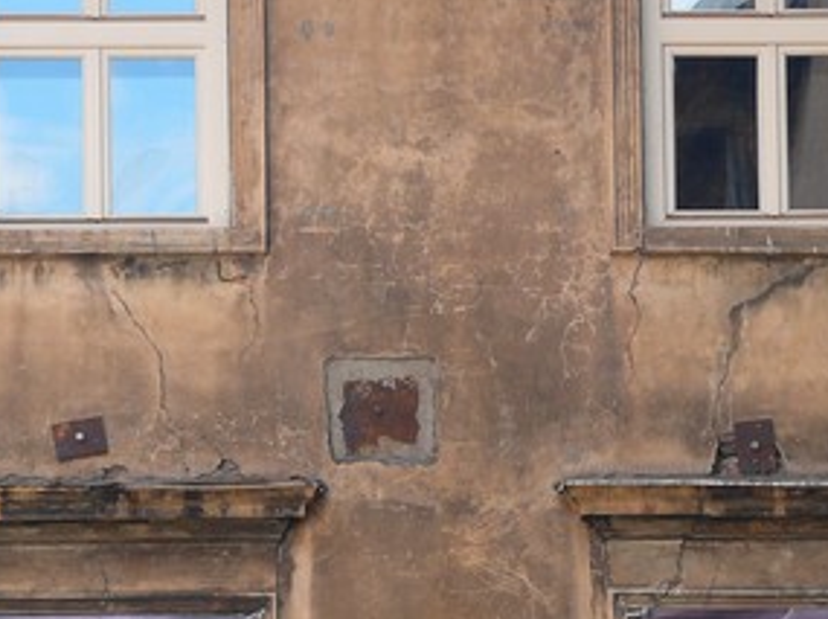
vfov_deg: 5.2
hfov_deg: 6.9
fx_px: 6856
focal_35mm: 287
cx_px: 354
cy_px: 651
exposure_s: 1/100
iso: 100
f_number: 3.6
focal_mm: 23
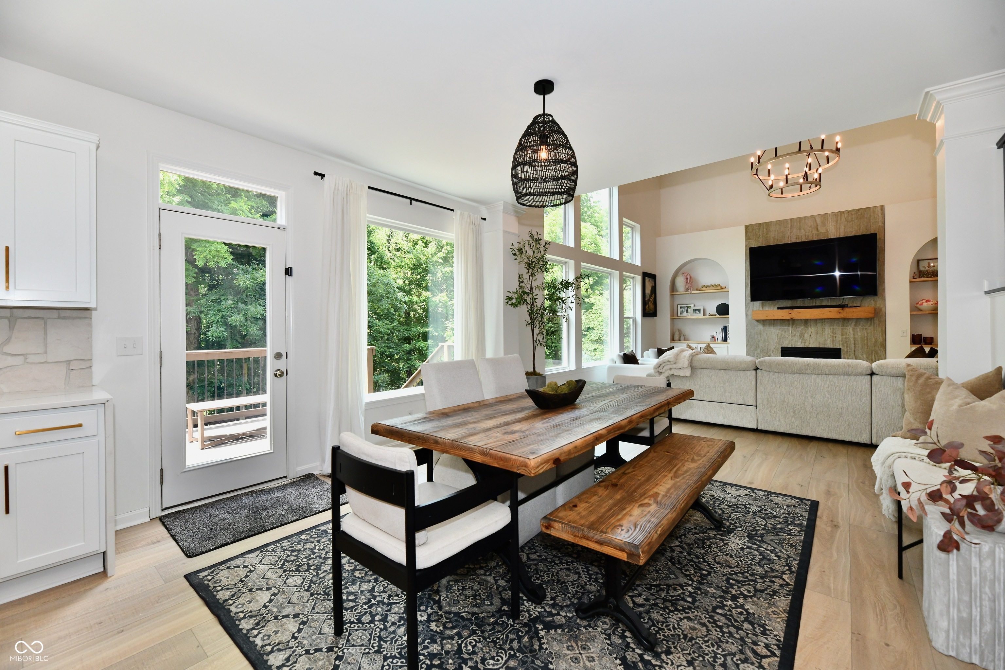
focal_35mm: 14
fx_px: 391
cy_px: 335
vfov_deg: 81.2
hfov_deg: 104.3
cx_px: 502
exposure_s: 1/200
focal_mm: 14
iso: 800
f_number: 7.1
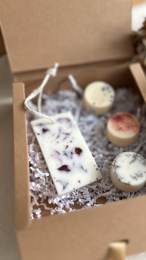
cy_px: 132
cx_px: 86
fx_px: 200
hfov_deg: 40.0
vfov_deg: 66.1
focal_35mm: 29
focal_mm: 5.7
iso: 50
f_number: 1.5
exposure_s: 1/121
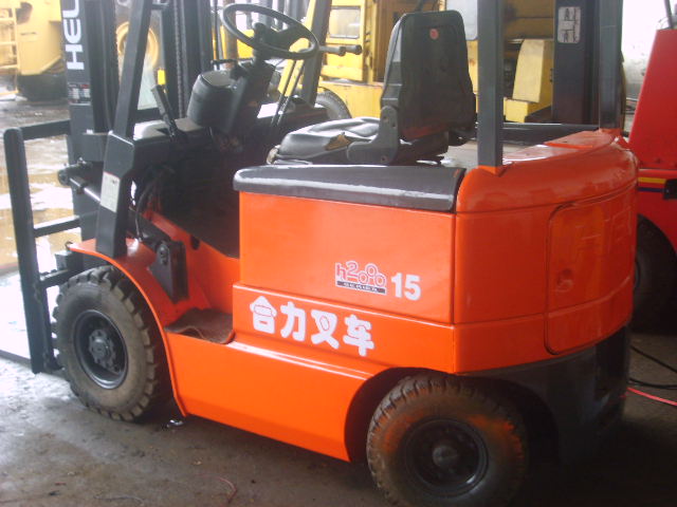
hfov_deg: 36.8
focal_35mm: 52
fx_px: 1017
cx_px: 338
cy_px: 254
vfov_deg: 28.0
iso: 139
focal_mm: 8.7
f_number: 3.3
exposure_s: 1/10
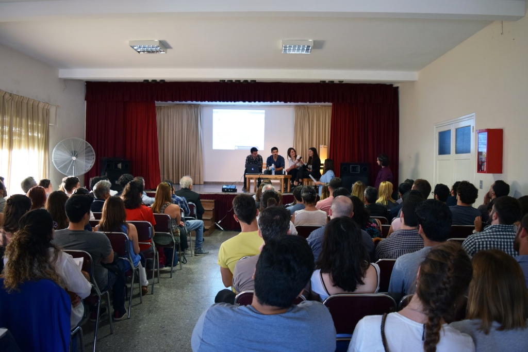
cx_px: 264
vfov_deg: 47.9
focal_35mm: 27
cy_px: 176
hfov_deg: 67.4
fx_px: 396
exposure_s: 1/60
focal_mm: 18
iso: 800
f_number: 3.5
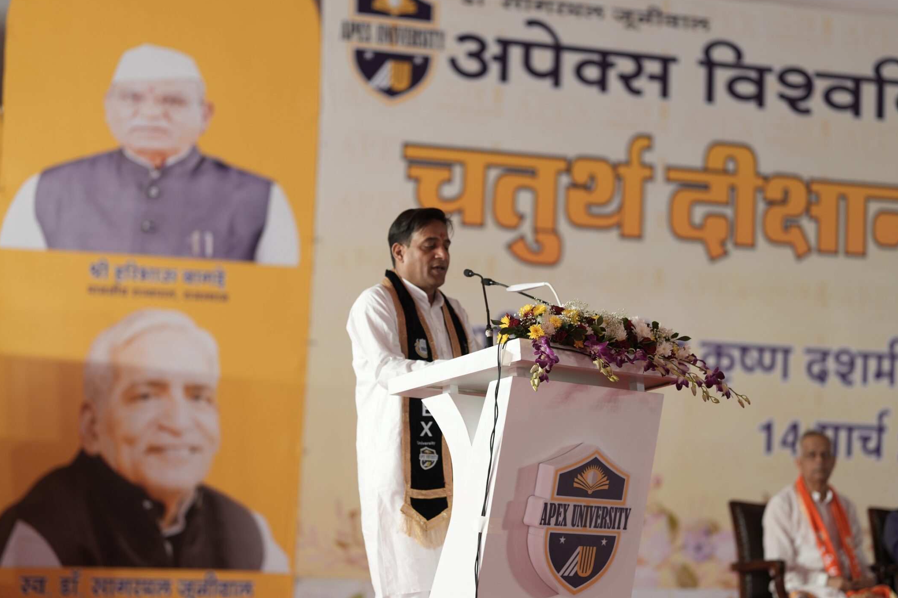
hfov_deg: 19.8
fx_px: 2569
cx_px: 494
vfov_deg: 13.3
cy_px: 316
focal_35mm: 103
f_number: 1.6
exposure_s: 1/100
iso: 125
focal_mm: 85
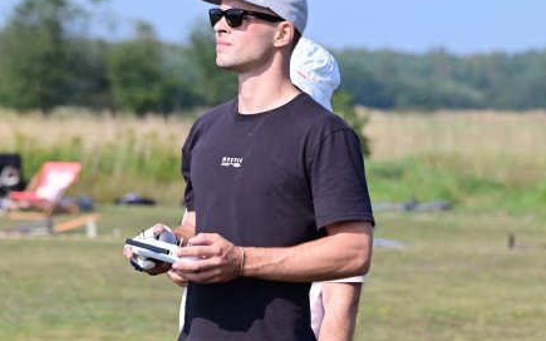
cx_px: 284
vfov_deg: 3.9
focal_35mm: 338
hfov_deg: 6.2
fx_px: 5030
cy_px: 153
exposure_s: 1/2000
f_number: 11
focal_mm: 290
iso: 1600
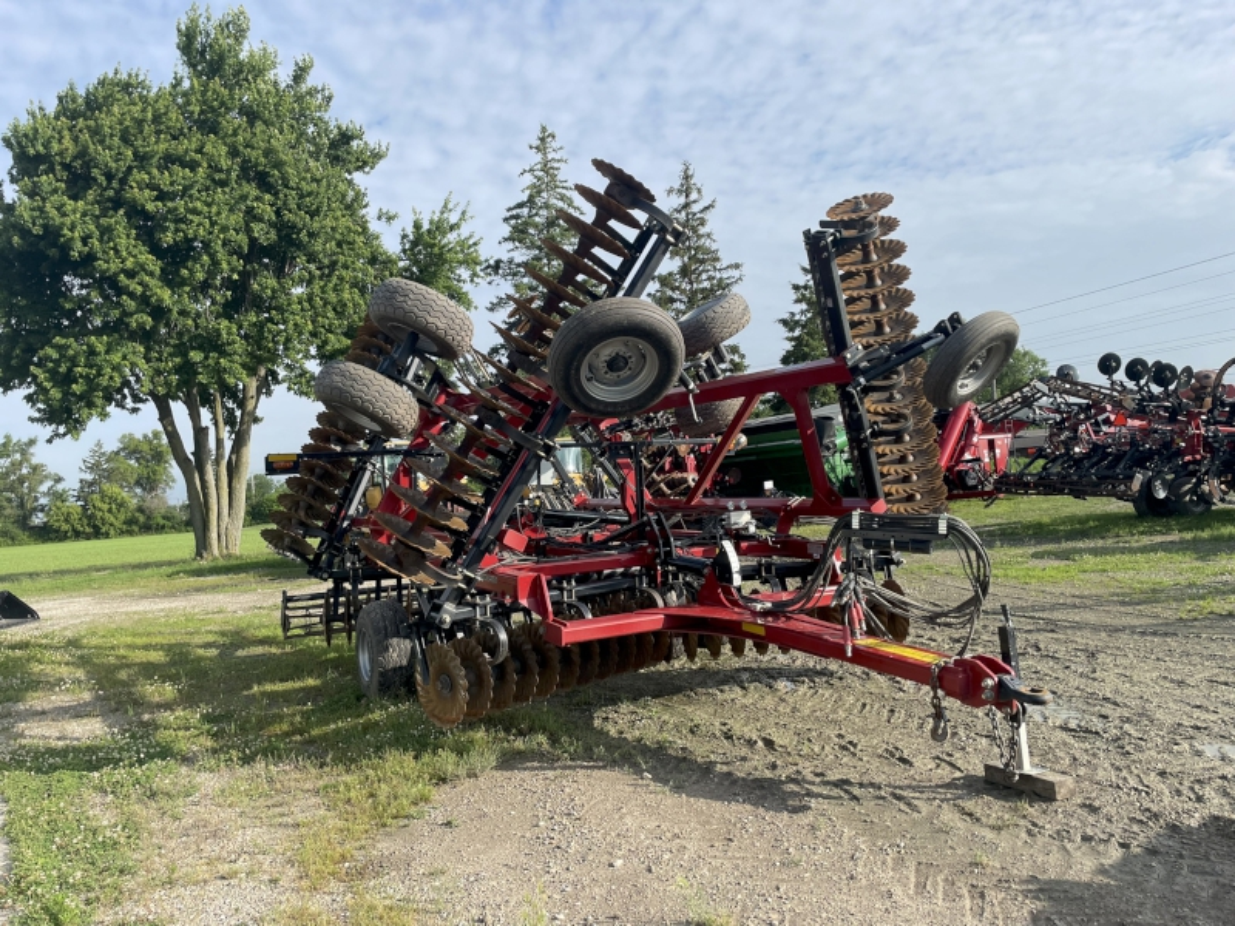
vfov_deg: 53.1
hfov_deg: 67.3
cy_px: 463
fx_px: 928
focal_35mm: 26
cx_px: 618
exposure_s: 1/2451
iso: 32
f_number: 1.6
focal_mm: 4.2
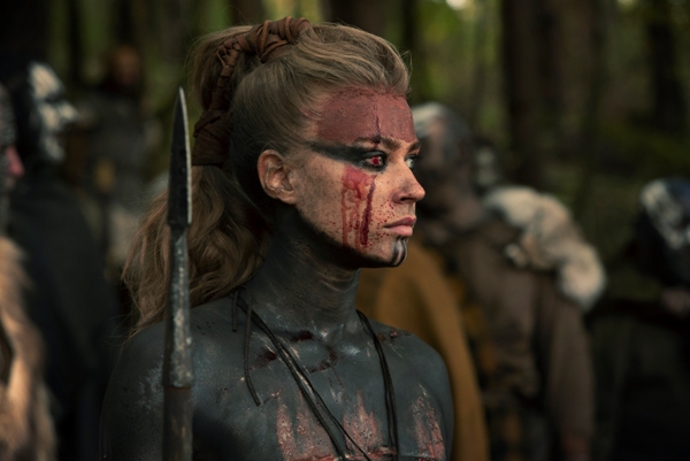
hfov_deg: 20.4
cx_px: 345
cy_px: 230
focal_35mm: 100
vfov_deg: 13.7
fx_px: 1918
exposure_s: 1/400
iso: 1000
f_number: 5.6
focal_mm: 100
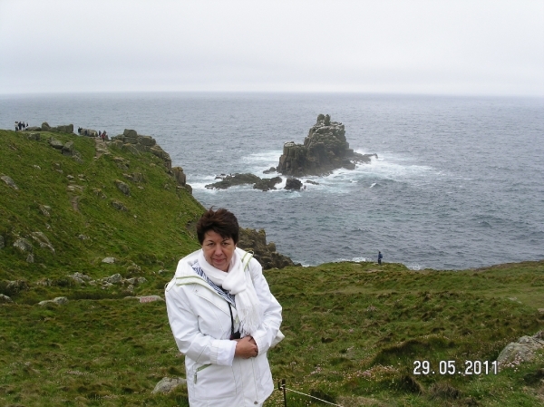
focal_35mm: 38
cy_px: 204
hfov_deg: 49.0
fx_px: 597
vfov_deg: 37.7
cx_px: 272
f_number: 5.6
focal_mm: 7.8
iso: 100
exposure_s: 1/350
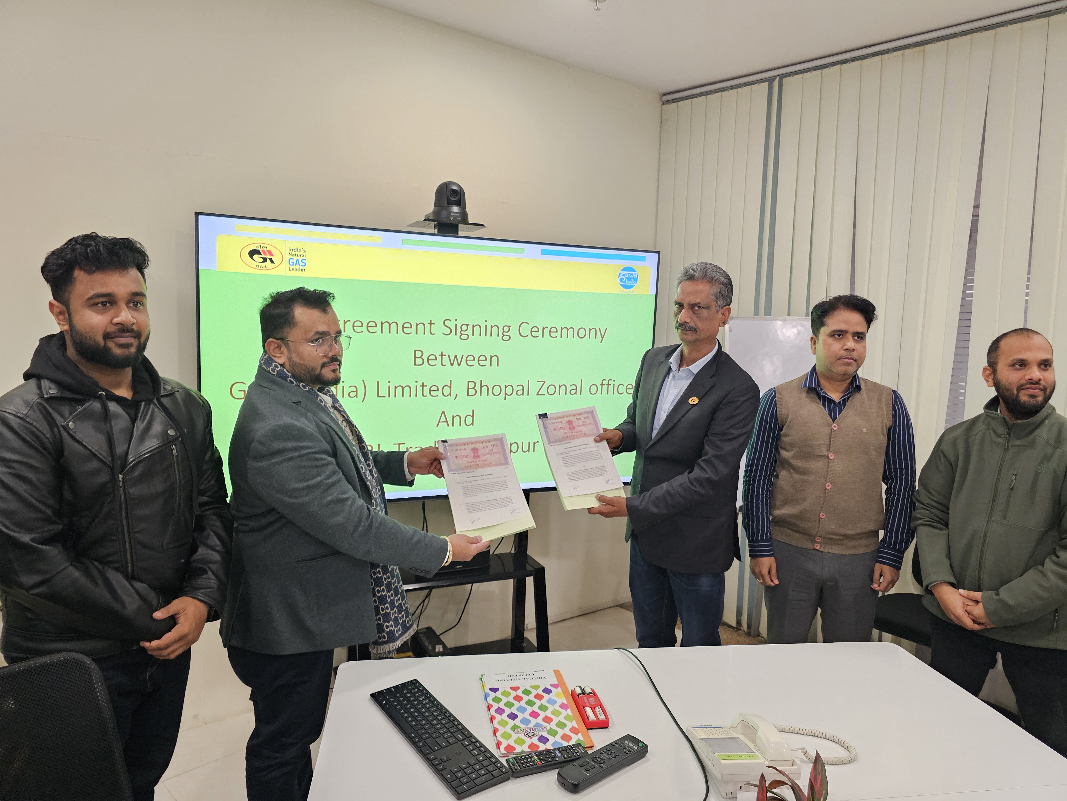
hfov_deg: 73.9
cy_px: 400
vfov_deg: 58.9
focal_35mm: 23
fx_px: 709
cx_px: 534
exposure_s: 1/142
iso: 800
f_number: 1.7
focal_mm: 6.3
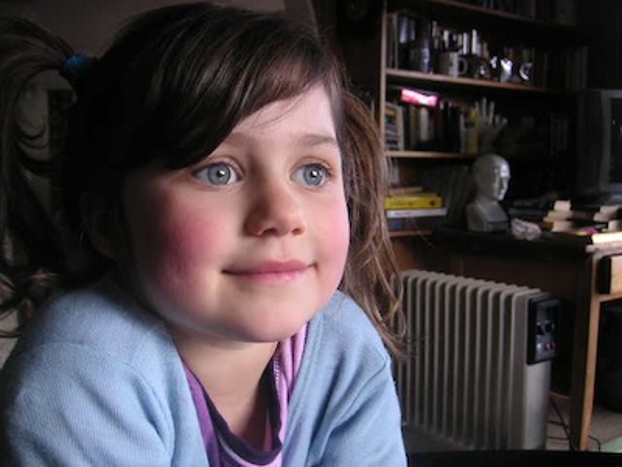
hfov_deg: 49.0
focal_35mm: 38
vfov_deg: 37.7
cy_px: 234
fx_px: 683
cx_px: 311
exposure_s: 1/45
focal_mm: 6
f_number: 2.8
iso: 64
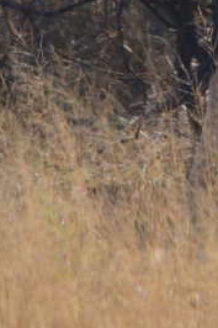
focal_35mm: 2162
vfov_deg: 1.0
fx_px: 19662
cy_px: -360
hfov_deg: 0.6
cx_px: 438
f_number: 5.6
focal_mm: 300
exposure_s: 1/500
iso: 200
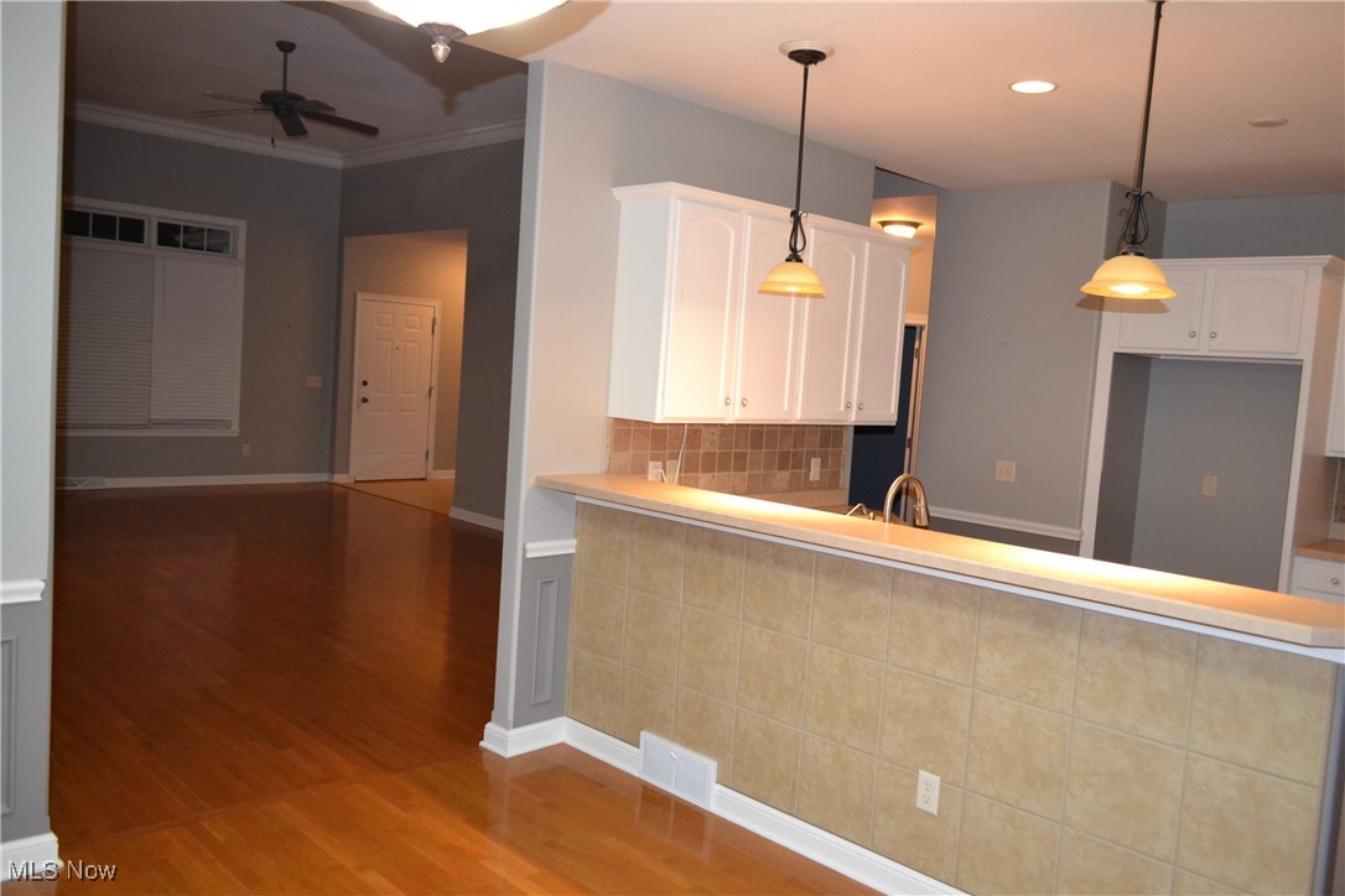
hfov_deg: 67.4
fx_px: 1009
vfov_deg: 47.9
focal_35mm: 27
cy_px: 448
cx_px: 672
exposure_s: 1/60
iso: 2000
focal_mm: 18
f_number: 3.5
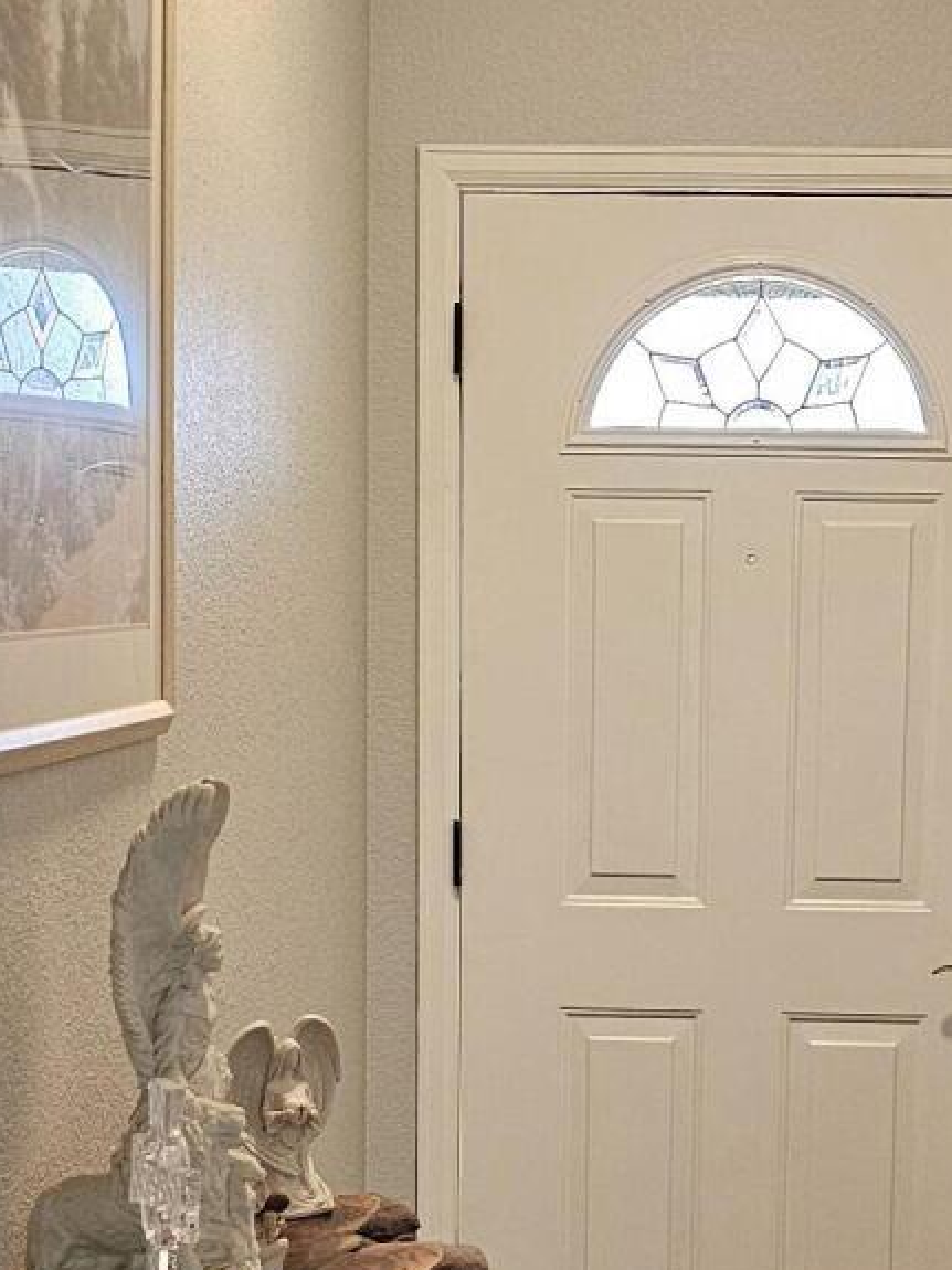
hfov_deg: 18.3
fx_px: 2935
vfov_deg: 24.1
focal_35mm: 80
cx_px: 694
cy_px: 1001
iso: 320
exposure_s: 1/120
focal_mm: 6.3
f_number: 1.7
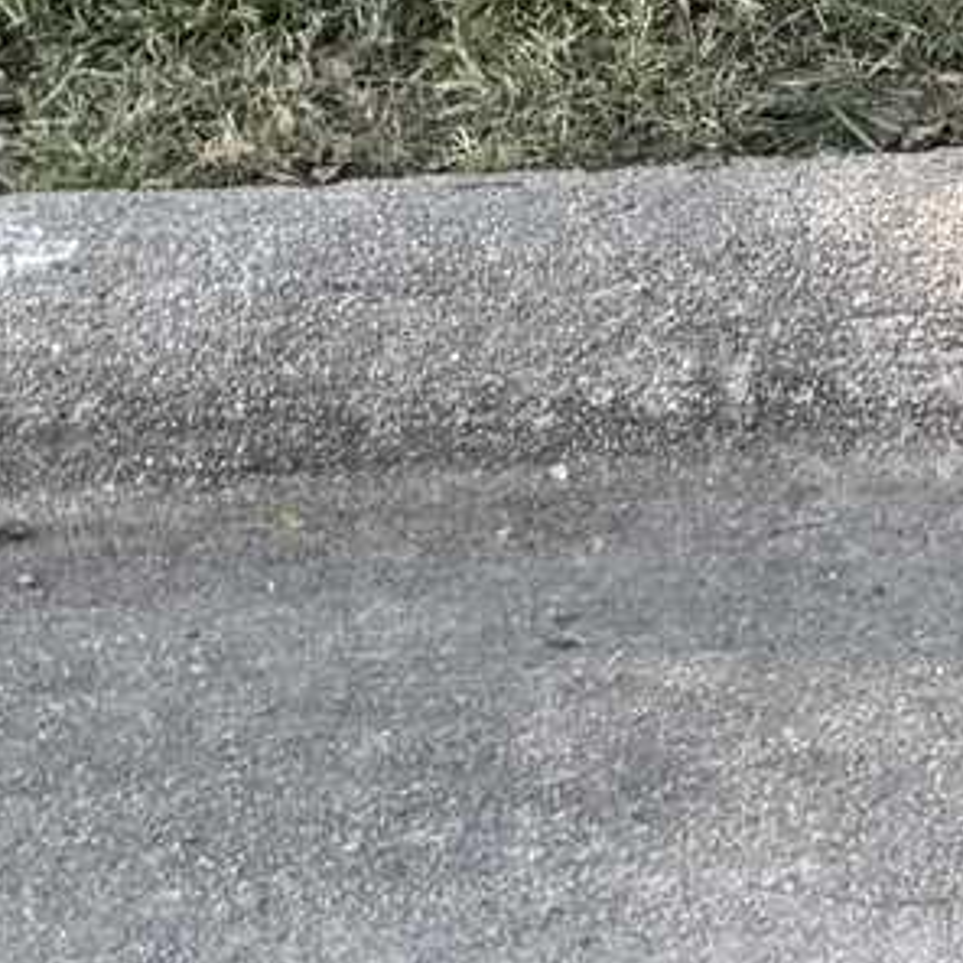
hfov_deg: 10.1
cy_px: -2203
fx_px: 5193
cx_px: 1601
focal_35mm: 165
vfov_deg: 8.4
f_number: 1.78
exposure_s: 1/254
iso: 80
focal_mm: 6.76
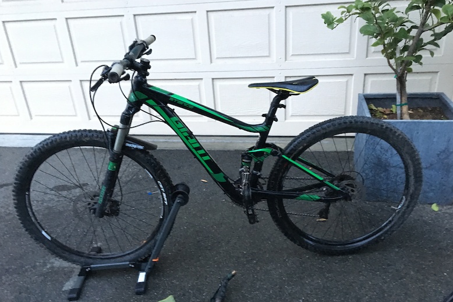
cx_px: 228
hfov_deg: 60.3
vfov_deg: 42.3
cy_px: 160
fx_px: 390
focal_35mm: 31
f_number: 2.2
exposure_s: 1/15
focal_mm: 4.15
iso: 500
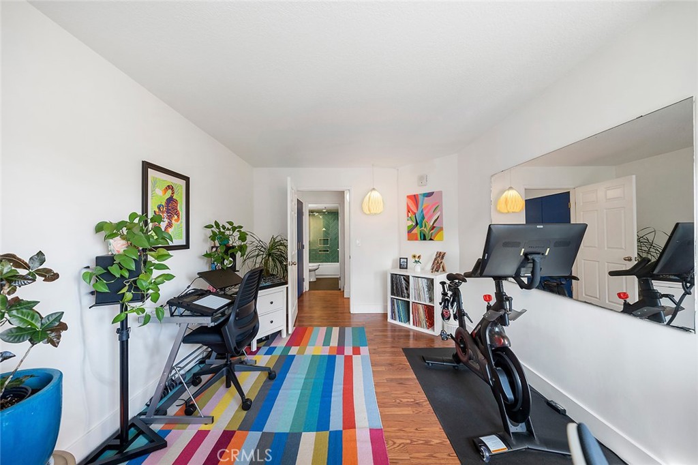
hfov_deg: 108.3
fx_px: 252
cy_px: 232
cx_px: 349
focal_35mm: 13
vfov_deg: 85.4
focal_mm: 13
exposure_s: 1/50
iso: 1000
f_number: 5
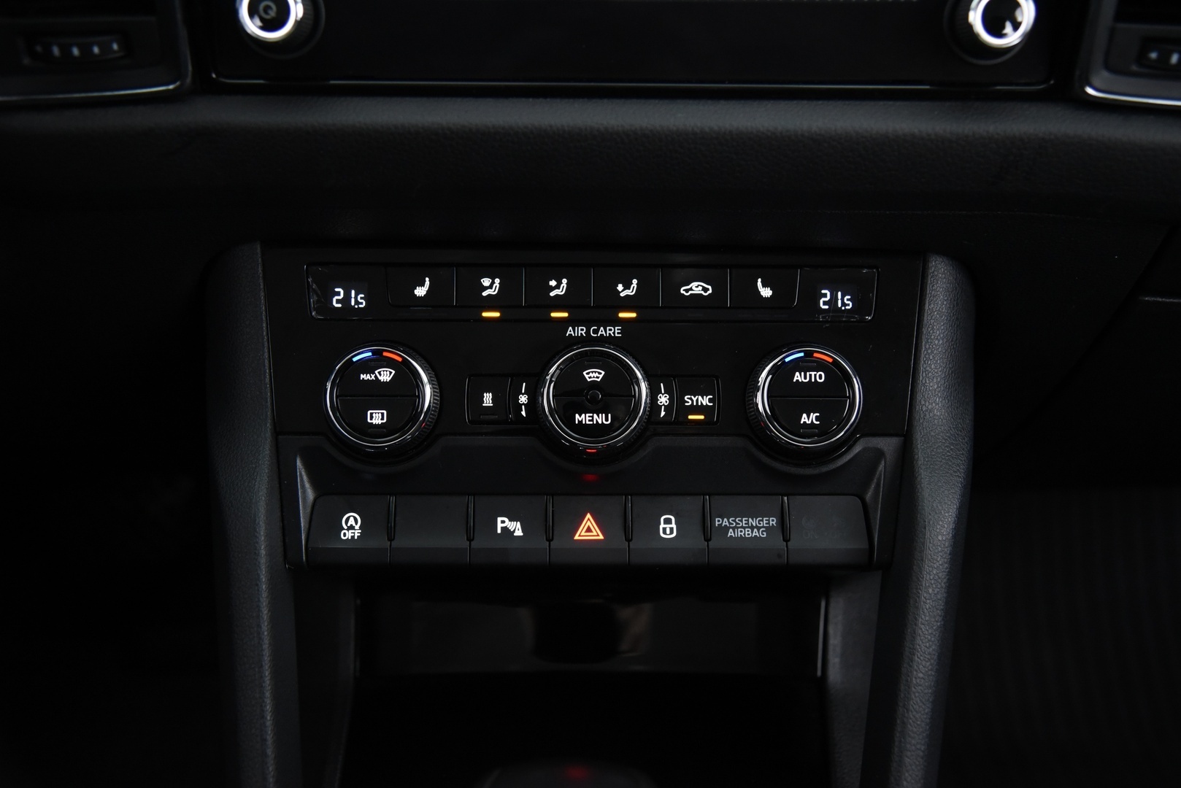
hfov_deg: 50.7
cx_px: 590
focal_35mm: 38
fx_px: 1247
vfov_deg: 35.1
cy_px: 394
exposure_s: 1/20
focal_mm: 38
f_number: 4
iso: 4000
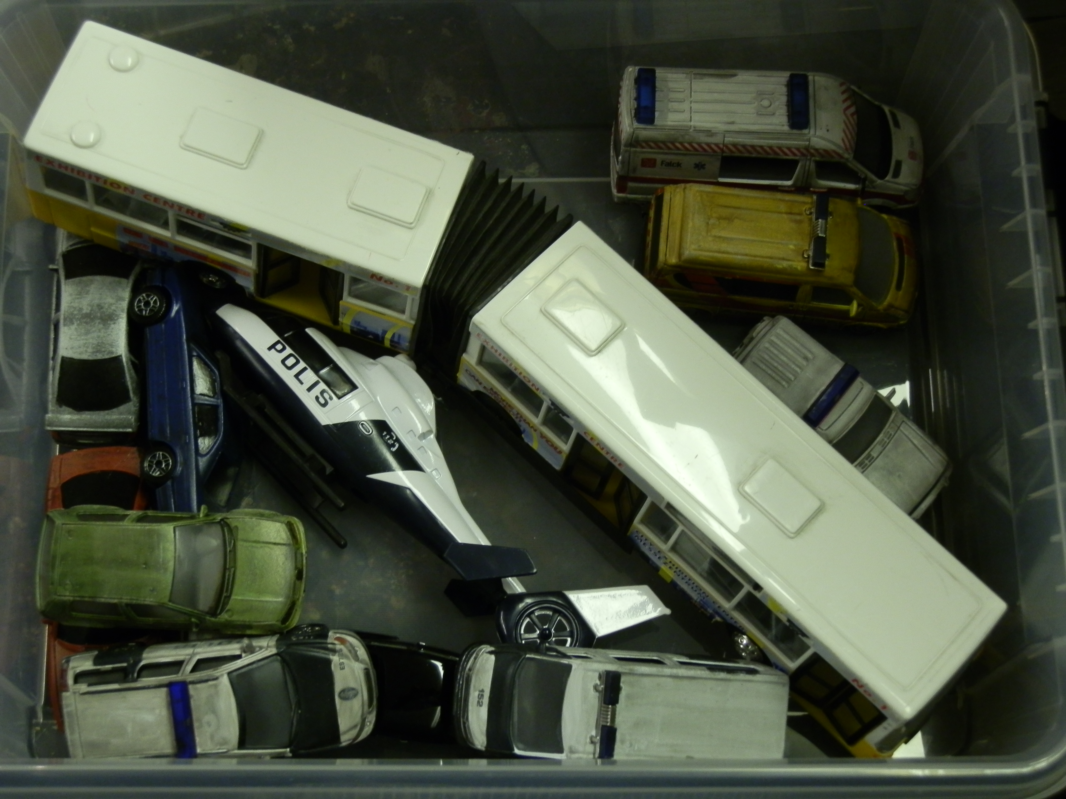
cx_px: 533
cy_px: 400
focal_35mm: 61
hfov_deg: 31.7
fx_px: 1878
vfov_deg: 24.0
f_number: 3.7
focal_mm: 10.99
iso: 200
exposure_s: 1/15
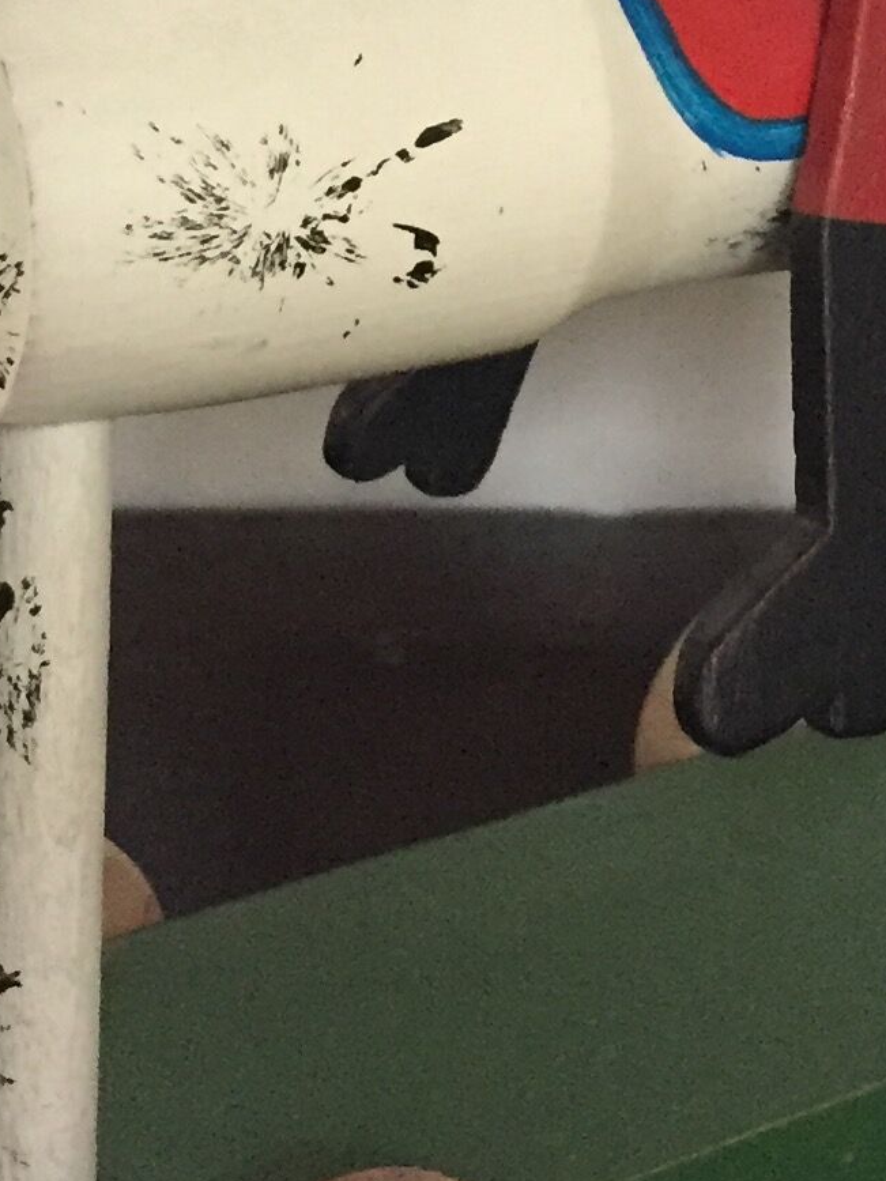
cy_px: -272
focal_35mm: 109
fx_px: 3720
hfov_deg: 13.6
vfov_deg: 17.2
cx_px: 536
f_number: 2.2
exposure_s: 1/25
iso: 250
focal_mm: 4.15
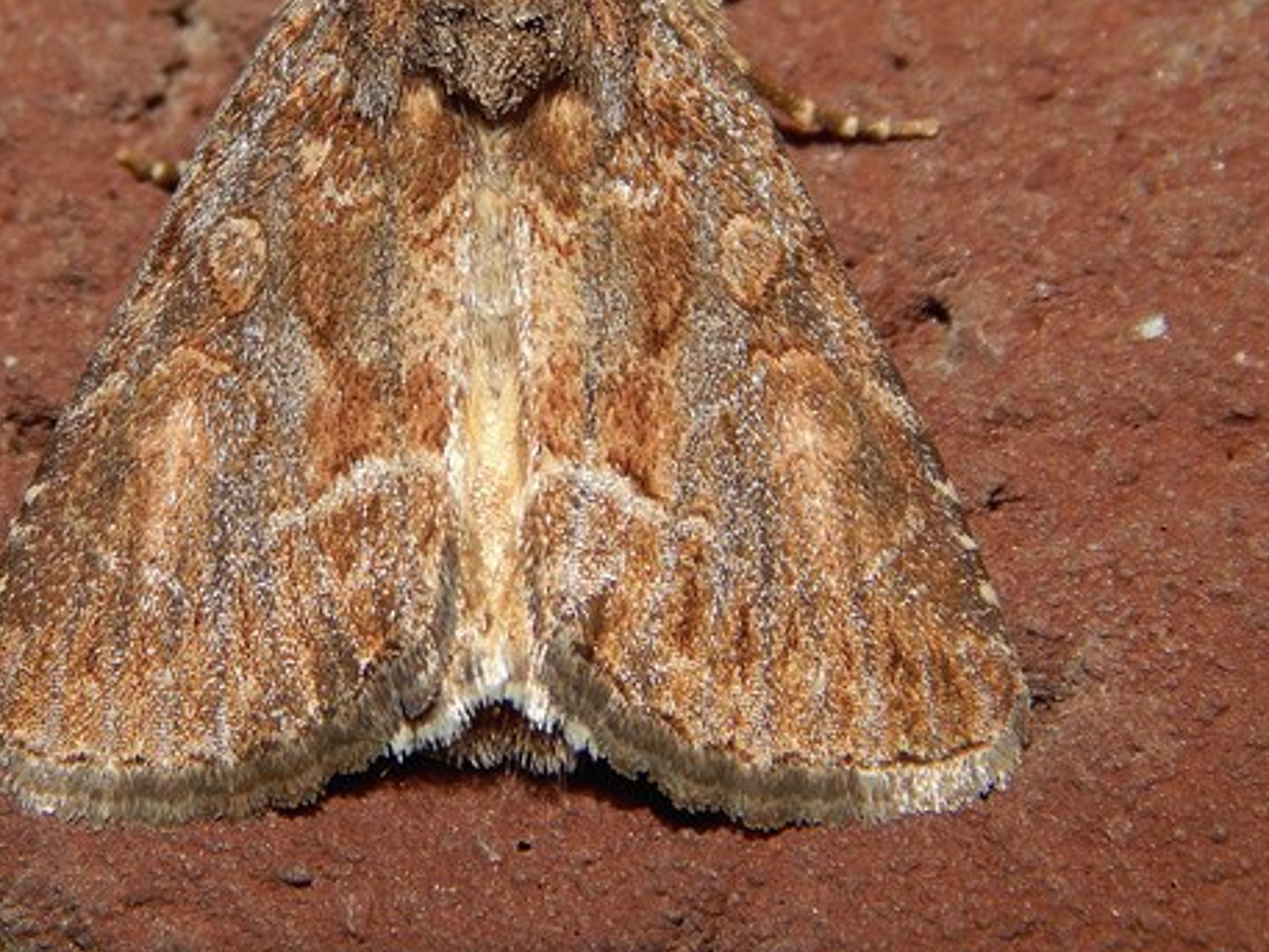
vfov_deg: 6.4
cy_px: 272
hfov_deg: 8.6
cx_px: 425
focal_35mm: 231
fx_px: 8471
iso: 200
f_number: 9.6
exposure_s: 1/30
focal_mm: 23.4
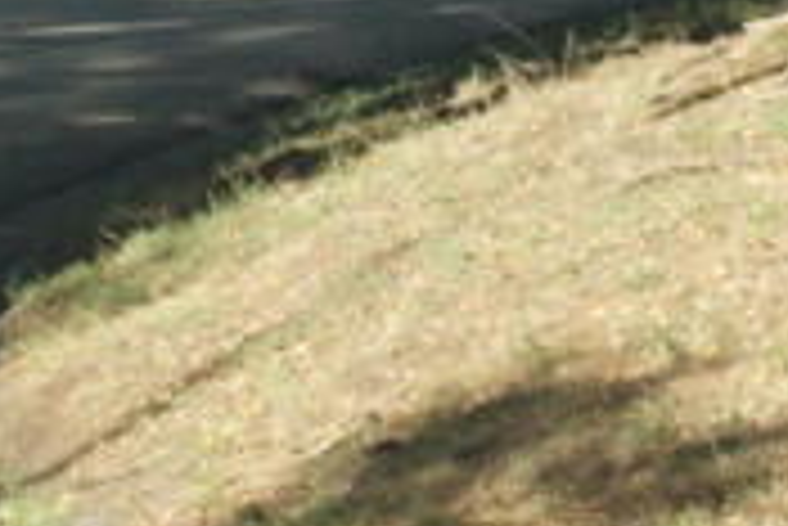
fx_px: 7010
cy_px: -92
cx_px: 720
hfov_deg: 6.4
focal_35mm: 320
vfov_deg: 4.3
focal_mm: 75
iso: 3200
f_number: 20
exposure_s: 1/200
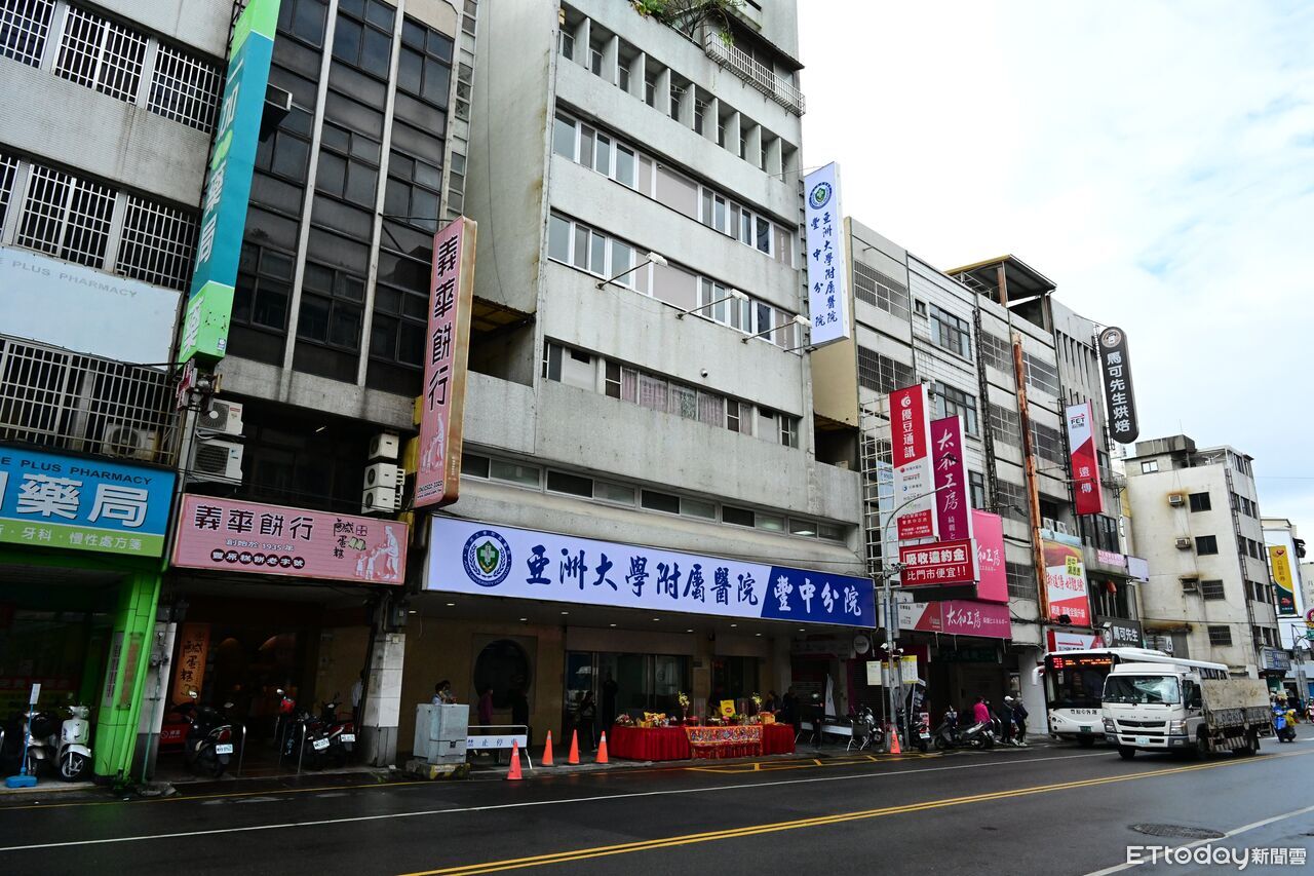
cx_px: 657
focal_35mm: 24
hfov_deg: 73.8
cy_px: 438
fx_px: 876
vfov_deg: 53.1
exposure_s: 1/4000
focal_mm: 24
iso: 6400
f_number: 8
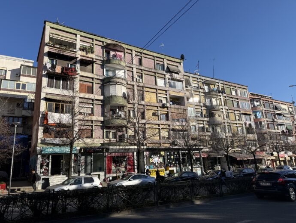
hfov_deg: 71.6
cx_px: 148
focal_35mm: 24
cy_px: 112
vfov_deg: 56.8
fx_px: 205
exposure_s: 1/4167
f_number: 1.78
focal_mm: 6.76
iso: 80
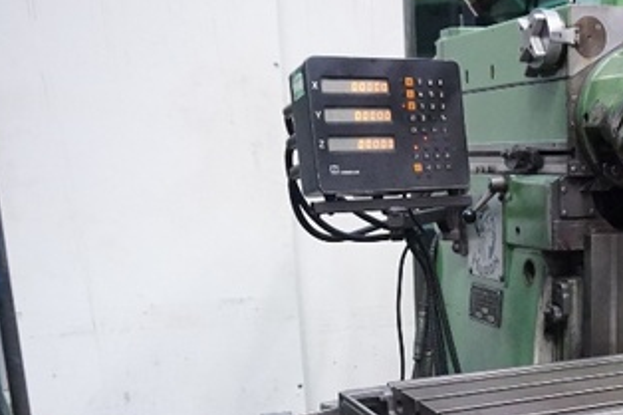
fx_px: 951
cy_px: 413
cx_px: 534
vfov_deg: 23.6
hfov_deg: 34.7
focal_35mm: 55
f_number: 3.5
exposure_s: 1/160
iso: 3200
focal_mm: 16
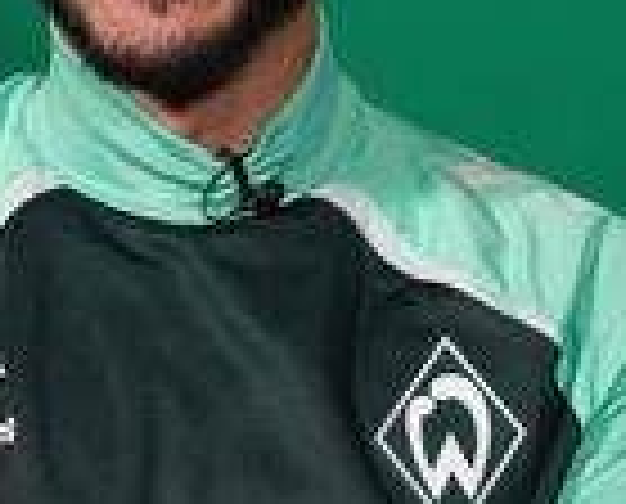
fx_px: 7859
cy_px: -25
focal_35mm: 423
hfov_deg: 4.6
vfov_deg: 3.7
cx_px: 171
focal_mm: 105
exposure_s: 1/320
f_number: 2.8
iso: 1000
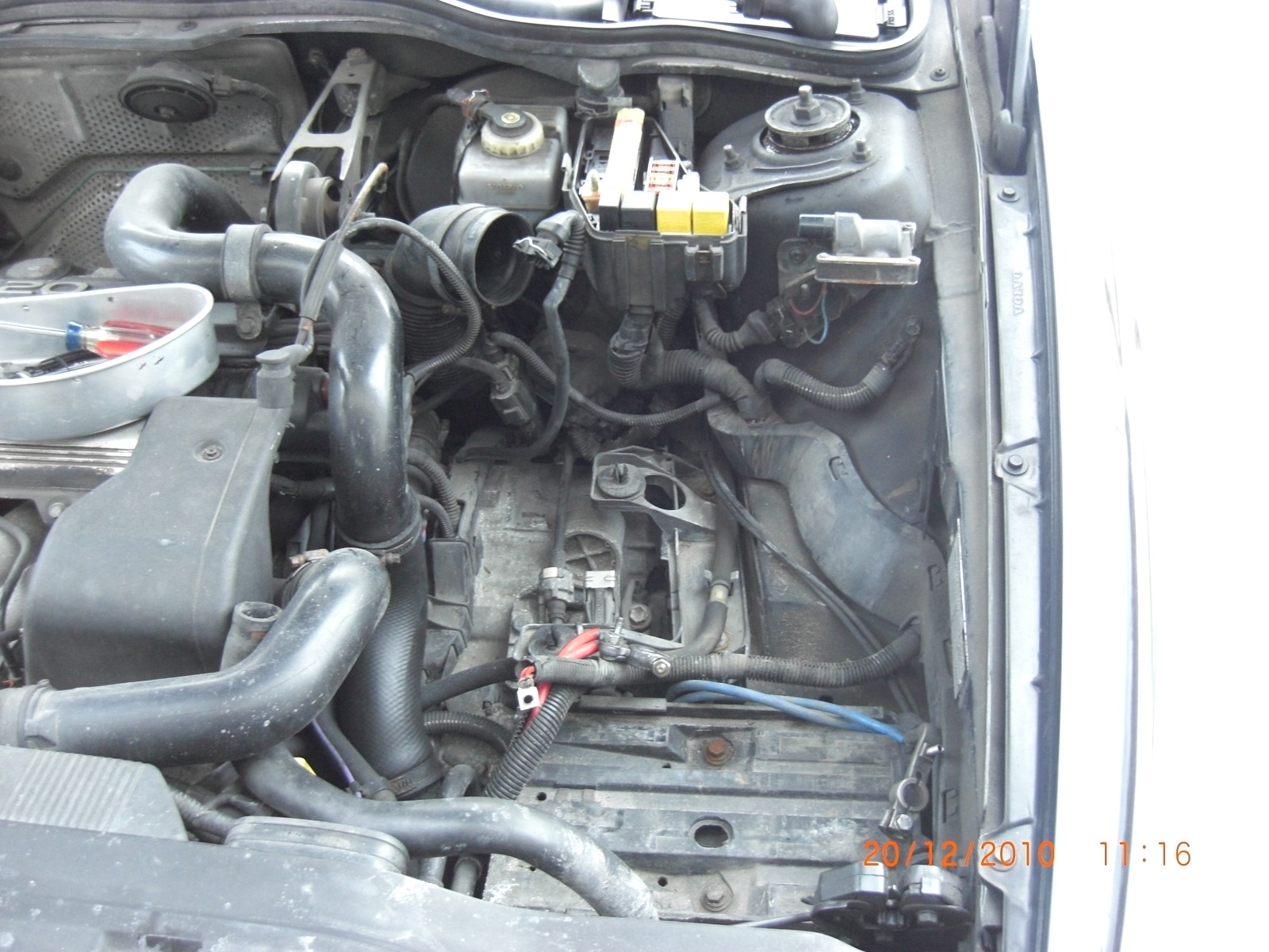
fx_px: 1393
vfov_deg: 37.7
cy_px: 476
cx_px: 634
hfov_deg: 49.0
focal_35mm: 38
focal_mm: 7.9
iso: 400
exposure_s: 1/80
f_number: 2.8
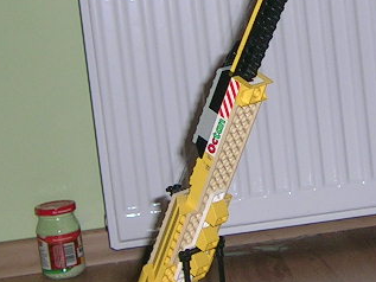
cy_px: 105
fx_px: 1228
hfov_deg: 17.3
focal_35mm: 113
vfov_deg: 13.1
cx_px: 279
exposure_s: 1/60.1
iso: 50
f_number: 2.8
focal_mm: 5.4
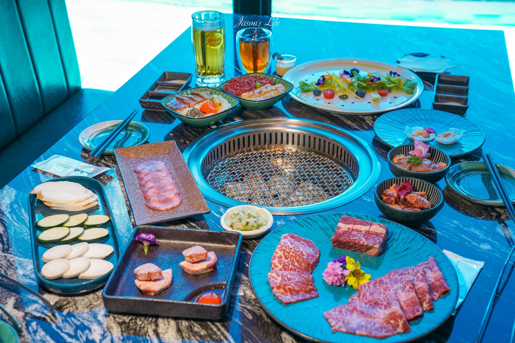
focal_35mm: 45
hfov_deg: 43.6
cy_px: 172
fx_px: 644
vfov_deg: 29.9
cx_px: 258
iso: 200
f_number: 5.6
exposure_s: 1/50
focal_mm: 45
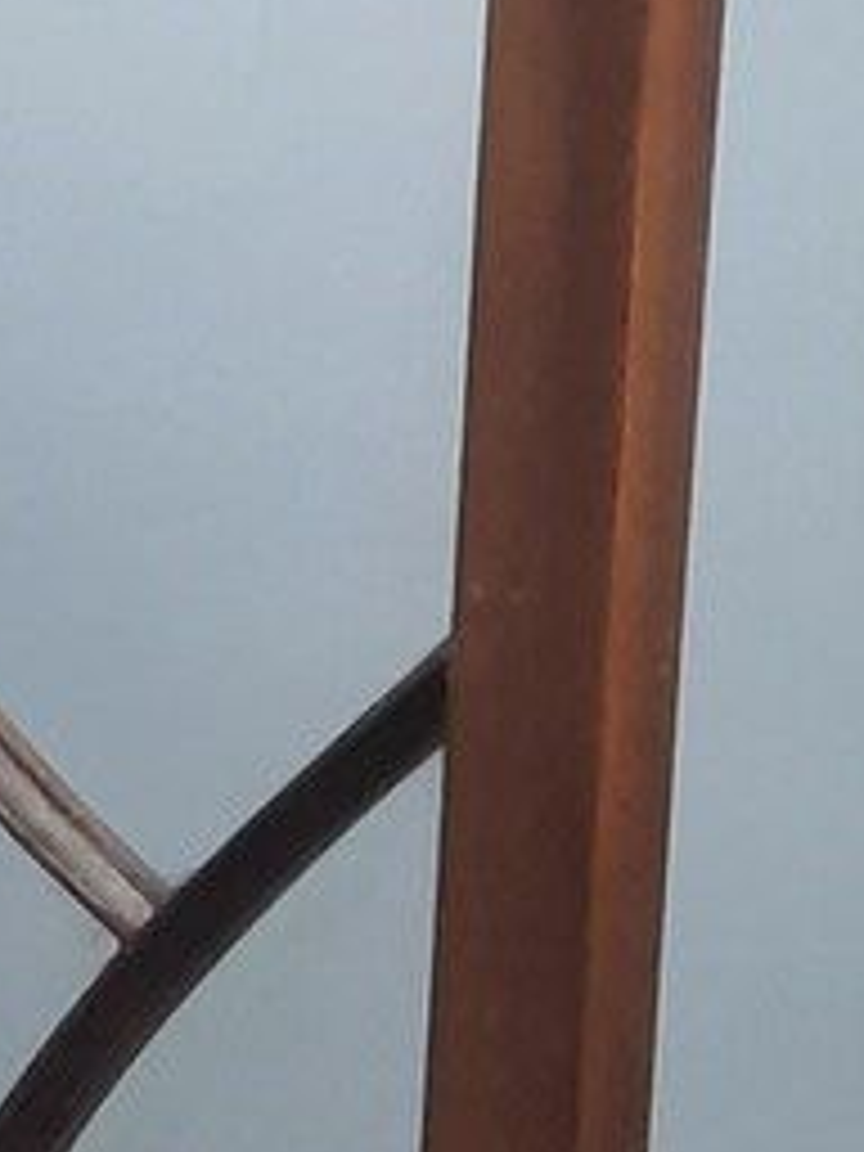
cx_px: -1620
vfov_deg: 12.6
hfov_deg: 8.2
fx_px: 5192
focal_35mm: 156
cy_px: 1044
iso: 200
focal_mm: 4.6
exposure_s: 1/50
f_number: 2
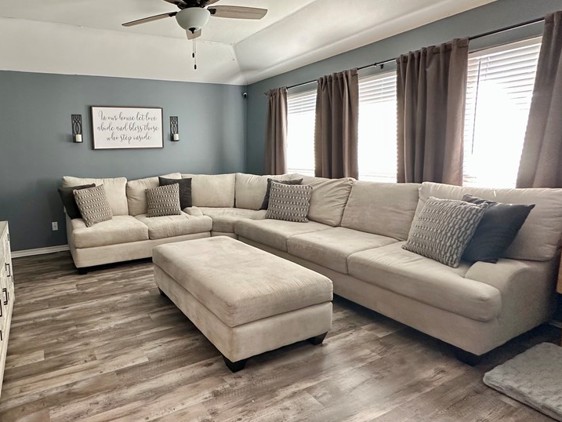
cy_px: 194
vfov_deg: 65.9
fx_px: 325
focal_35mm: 20
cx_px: 166
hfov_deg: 77.7
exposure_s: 1/60
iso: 200
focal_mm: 2.22
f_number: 2.2
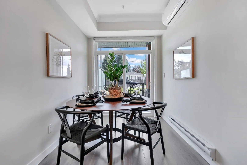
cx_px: 124
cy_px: 82
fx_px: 103
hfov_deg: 100.4
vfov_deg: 77.3
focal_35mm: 15
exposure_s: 1/60
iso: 400
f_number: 8
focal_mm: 15
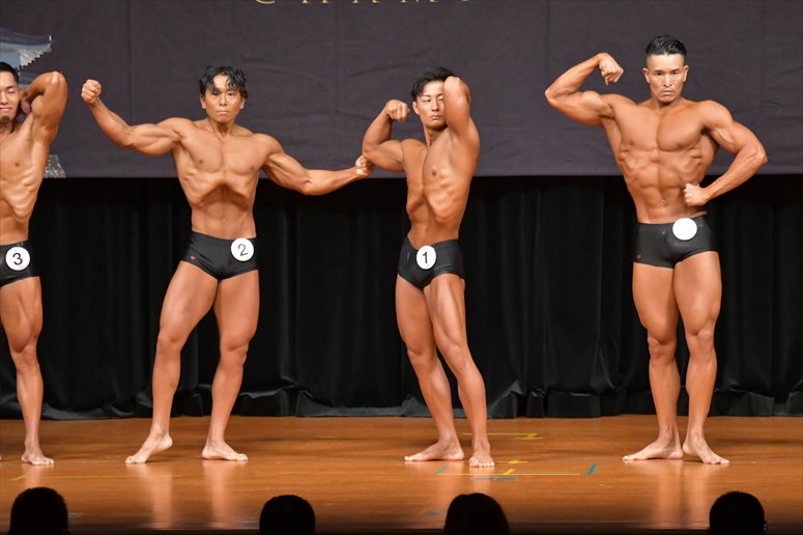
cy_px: 268
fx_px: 5685
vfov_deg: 5.4
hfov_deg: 8.1
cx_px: 402
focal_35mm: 255
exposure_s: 1/400
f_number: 5.6
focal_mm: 170
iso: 6400
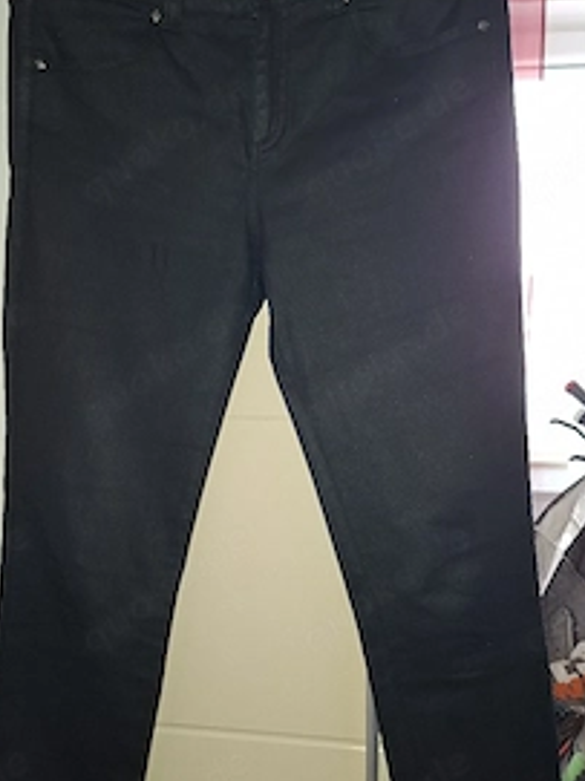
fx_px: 767
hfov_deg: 41.5
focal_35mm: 34
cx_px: 228
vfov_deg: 54.0
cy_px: 395
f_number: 1.8
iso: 200
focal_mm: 5.54
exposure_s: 1/60.2
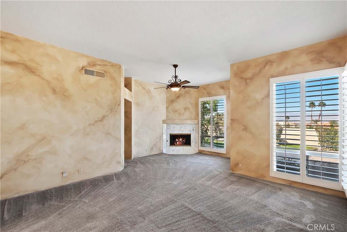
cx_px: 174
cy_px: 116
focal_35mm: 15
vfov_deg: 77.3
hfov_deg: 100.4
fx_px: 145
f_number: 8
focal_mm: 10
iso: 400
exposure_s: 1/30
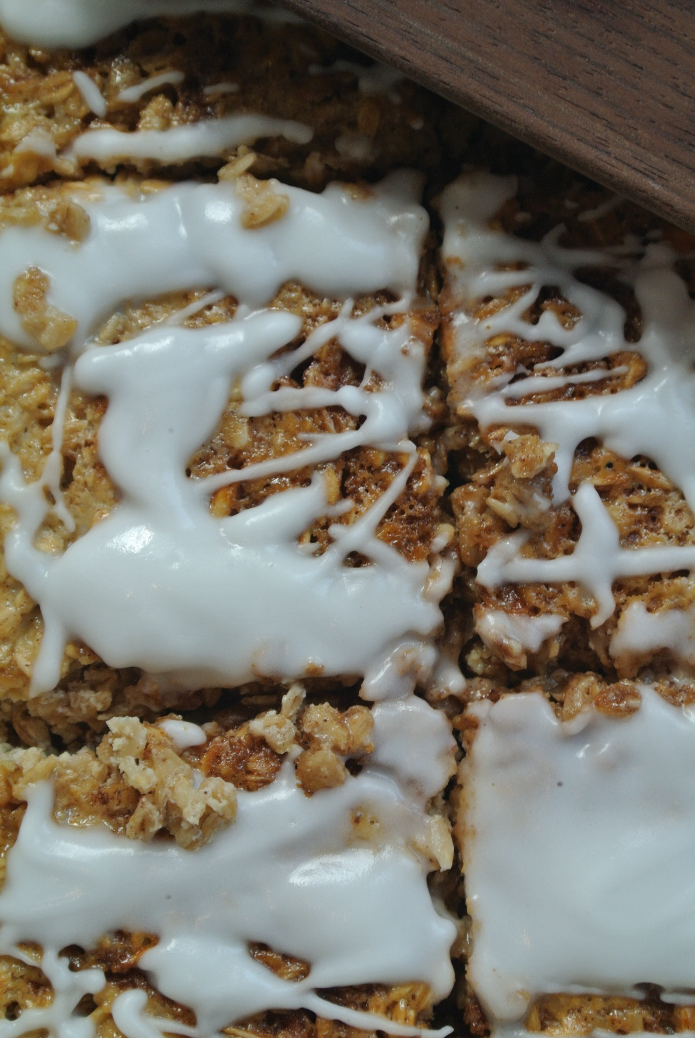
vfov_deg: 25.0
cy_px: 519
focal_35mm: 81
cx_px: 348
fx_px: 2339
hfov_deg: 16.9
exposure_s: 1/100
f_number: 5.6
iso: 200
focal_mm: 30
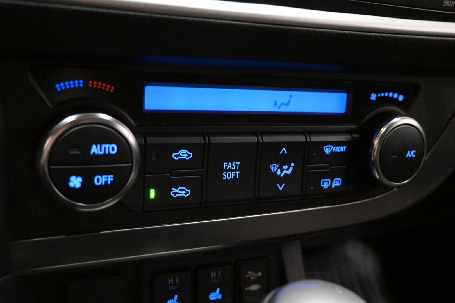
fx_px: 455
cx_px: 228
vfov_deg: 36.9
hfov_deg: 53.1
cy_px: 152
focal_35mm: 36
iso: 8000
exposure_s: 1/100
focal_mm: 24
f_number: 5
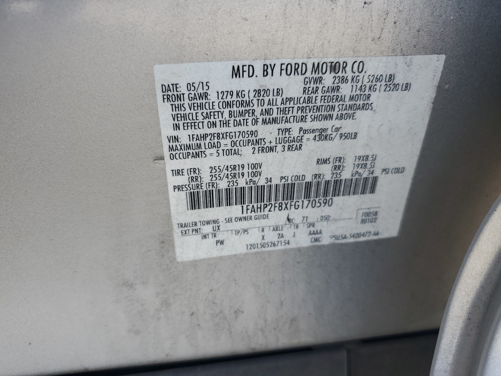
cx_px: 250
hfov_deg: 67.3
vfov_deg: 53.1
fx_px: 376
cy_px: 188
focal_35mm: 26
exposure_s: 1/435
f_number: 1.5
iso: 50
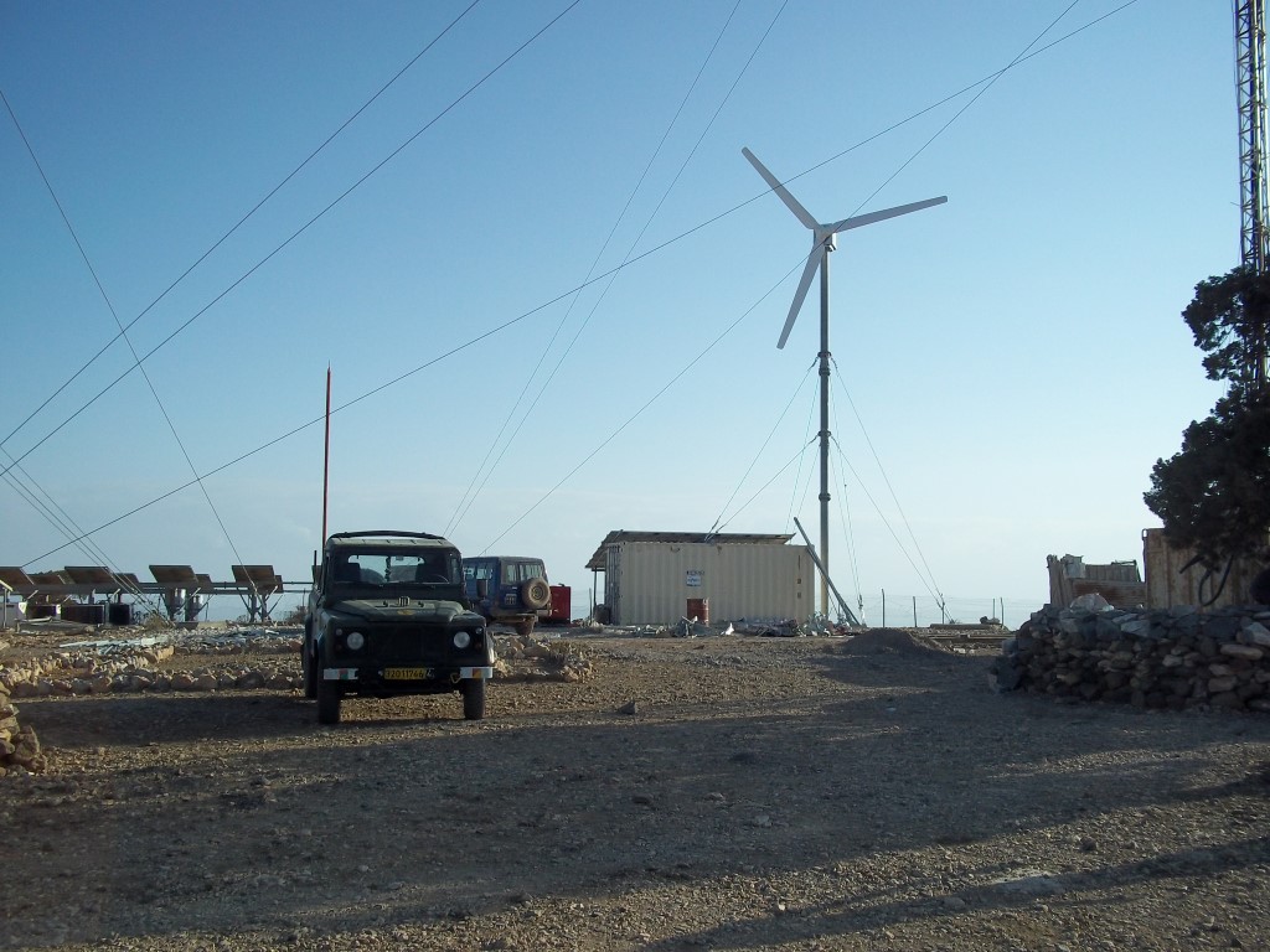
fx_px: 1321
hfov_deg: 51.4
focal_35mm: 36
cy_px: 476
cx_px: 635
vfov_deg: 39.7
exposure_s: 1/250
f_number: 8
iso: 80
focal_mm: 6.5
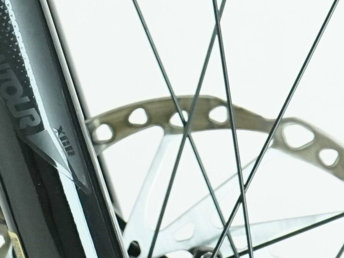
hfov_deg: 6.6
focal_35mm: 297
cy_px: -279
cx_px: -82
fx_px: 2952
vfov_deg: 4.9
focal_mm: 47
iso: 2500
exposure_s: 1/200
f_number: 6.3
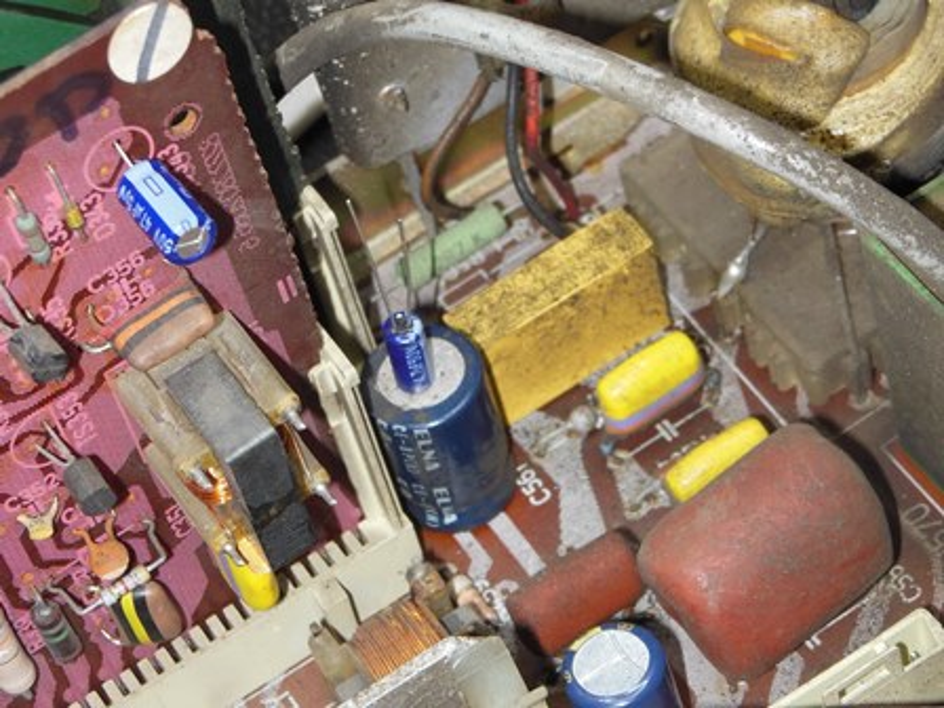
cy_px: 354
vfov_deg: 17.0
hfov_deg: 22.5
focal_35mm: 87
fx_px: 2373
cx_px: 472
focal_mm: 15.5
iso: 200
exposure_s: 1/60
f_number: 4.6
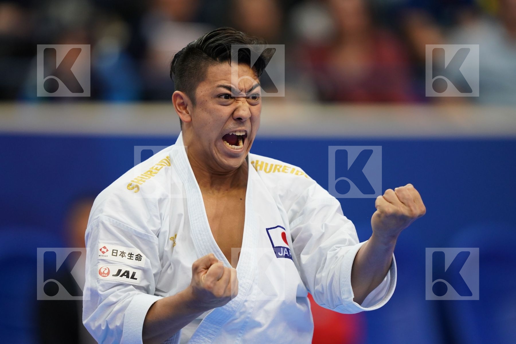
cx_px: 258
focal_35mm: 400
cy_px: 172
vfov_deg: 3.4
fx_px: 5733
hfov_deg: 5.2
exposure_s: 1/500
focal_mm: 400
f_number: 2.8
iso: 1600
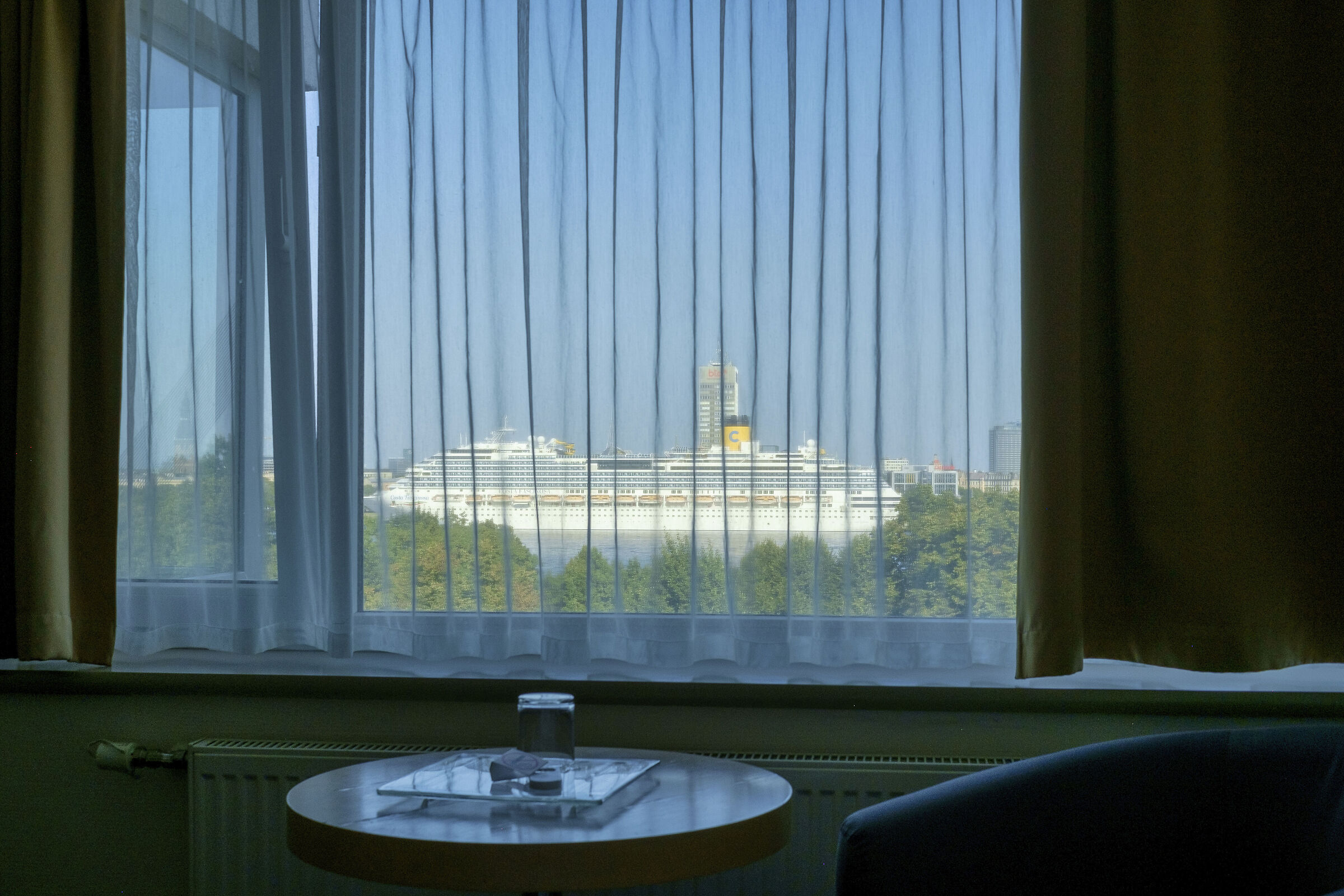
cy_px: 448
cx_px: 672
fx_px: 1531
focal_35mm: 41
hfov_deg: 47.4
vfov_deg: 32.6
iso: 250
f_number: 7.1
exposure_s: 1/250
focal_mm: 27
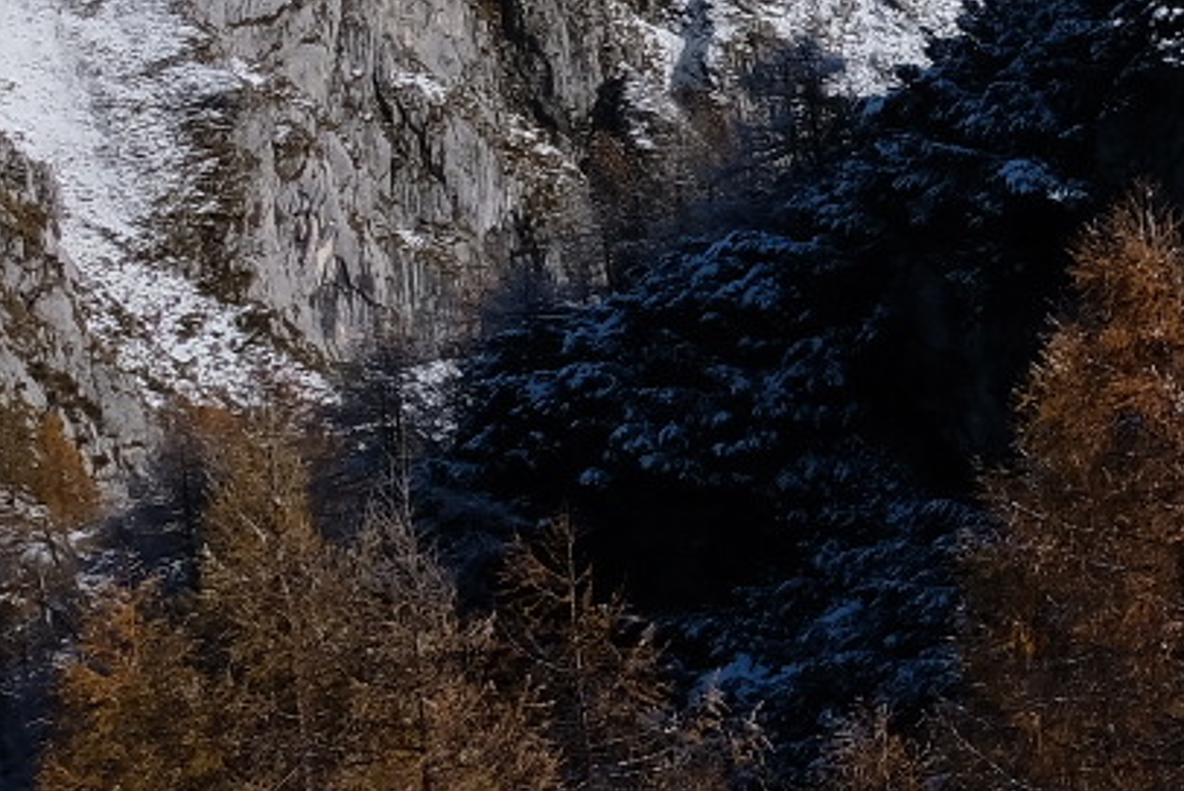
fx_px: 3882
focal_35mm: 118
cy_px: 487
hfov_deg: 15.2
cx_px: 2056
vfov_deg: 11.6
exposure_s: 1/350
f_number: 16
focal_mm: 18
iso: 400
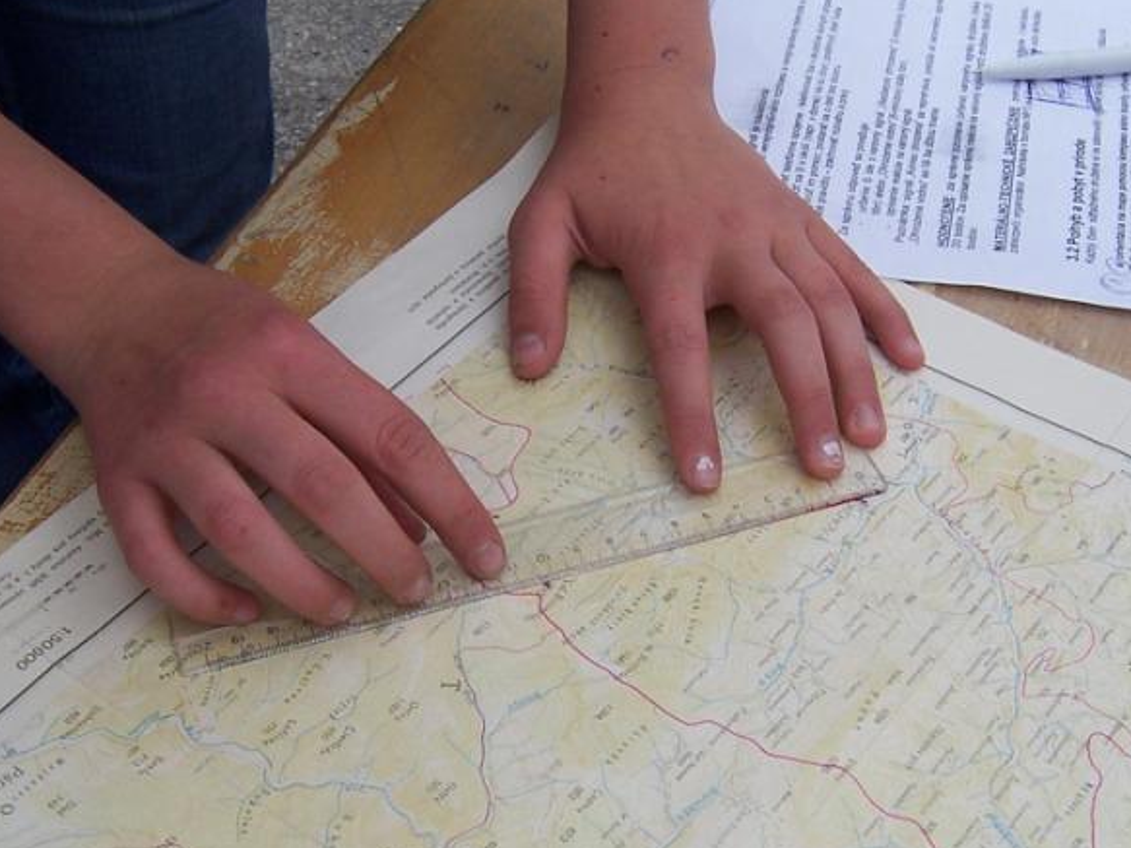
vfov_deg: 25.2
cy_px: 487
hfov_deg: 33.2
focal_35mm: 58
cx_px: 547
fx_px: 1895
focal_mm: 5.5
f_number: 3.4
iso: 80
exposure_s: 1/750
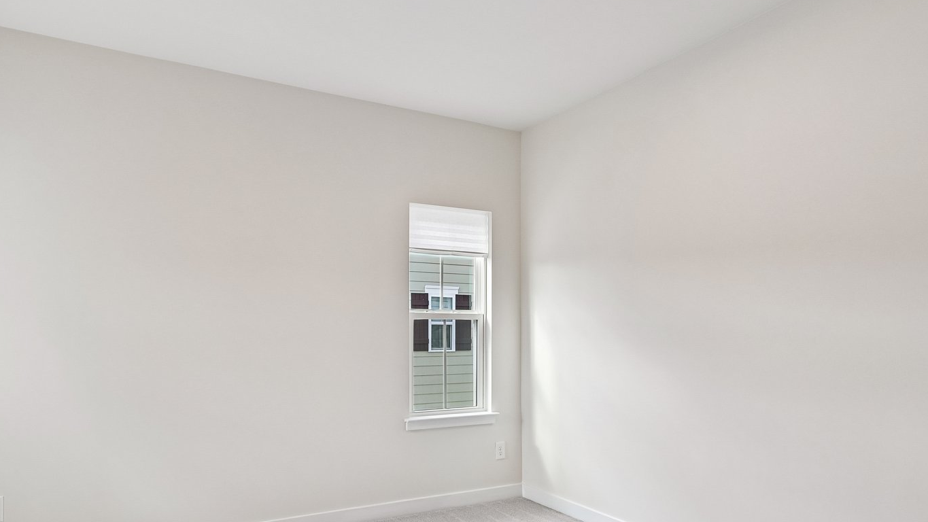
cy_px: 334
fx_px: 541
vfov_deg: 50.8
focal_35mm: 22
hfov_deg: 80.5
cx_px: 385
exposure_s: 1/25
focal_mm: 14
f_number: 8
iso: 100
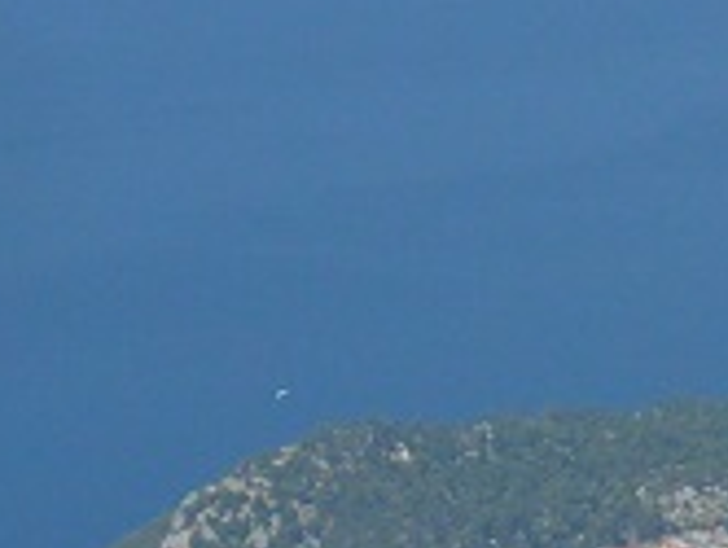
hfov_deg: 5.4
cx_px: 1261
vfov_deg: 4.1
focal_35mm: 362
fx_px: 7624
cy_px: -489
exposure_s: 1/500
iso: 100
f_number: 7.1
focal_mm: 11.7
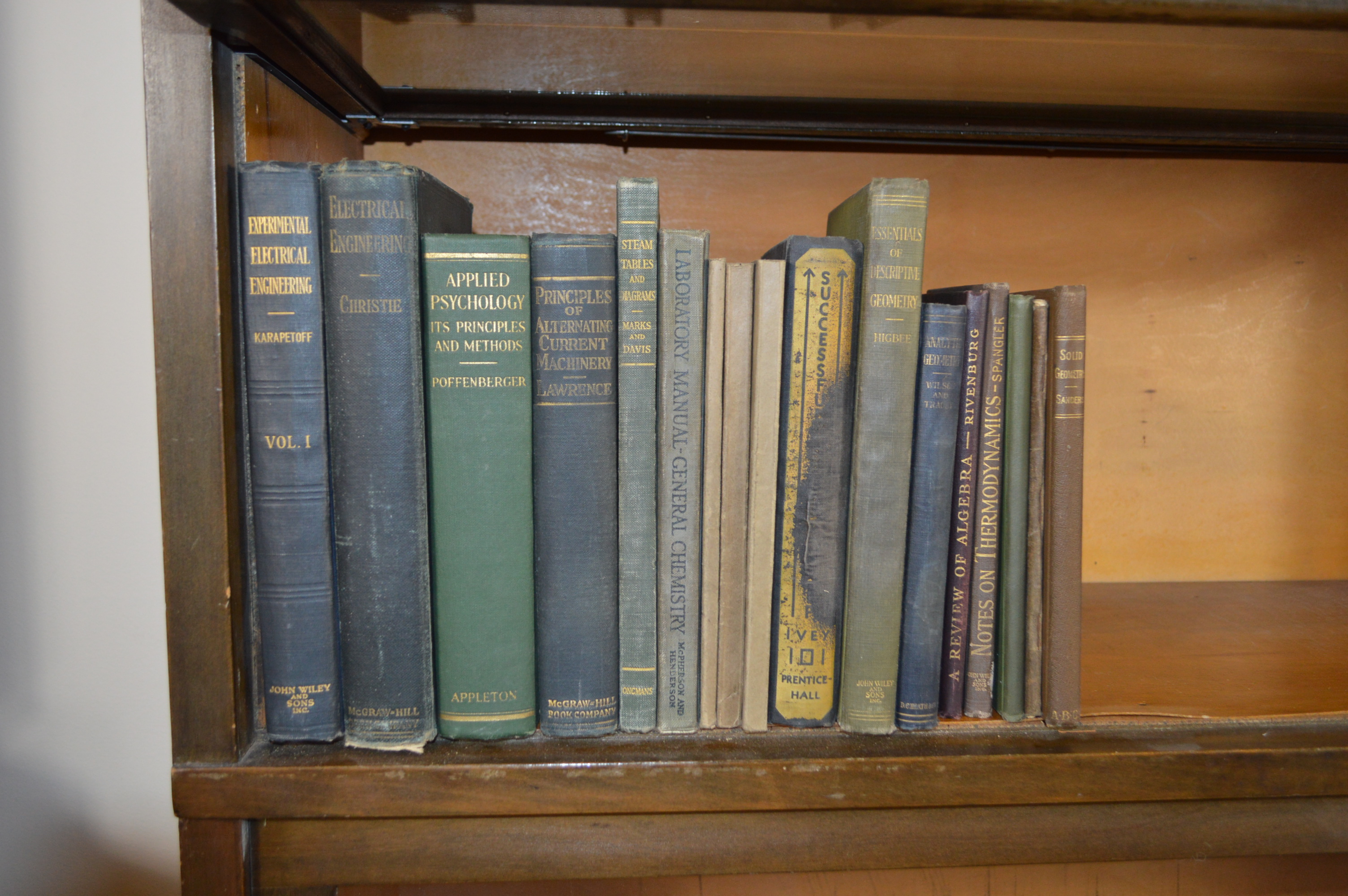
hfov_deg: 62.0
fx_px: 1122
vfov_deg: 43.5
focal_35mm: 30
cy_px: 448
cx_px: 674
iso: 720
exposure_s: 1/60
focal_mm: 20
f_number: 3.8
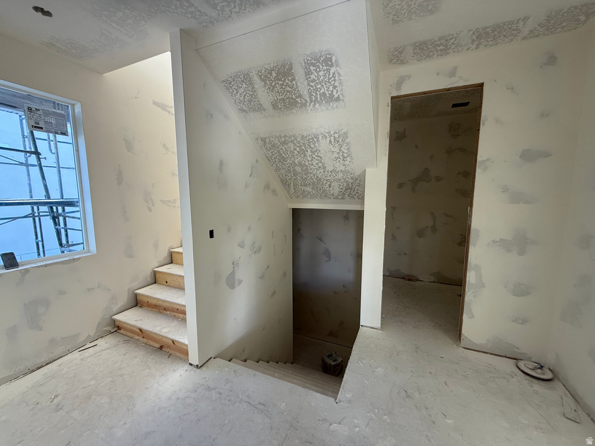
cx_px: 298
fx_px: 241
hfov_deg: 102.1
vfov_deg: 85.7
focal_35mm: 14
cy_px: 223
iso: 160
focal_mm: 2.22
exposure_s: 1/99
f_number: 2.2
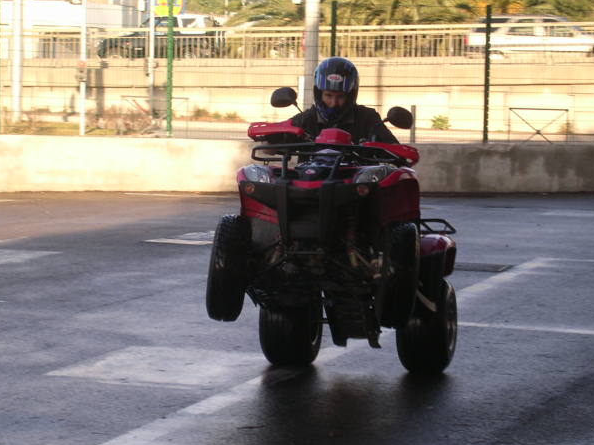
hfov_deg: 15.9
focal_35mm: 124
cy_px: 231
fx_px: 2127
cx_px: 279
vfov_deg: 11.9
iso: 100
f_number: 4.9
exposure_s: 1/109
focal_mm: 17.4
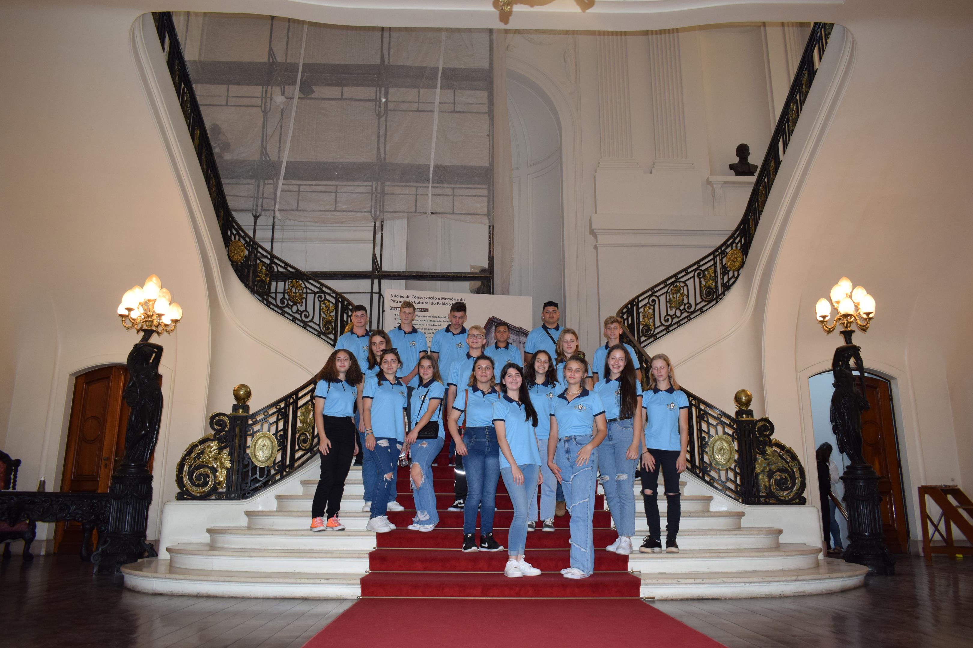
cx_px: 486
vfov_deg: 47.9
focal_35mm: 27
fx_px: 730
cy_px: 324
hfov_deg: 67.4
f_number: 5
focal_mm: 18
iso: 800
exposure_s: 1/100
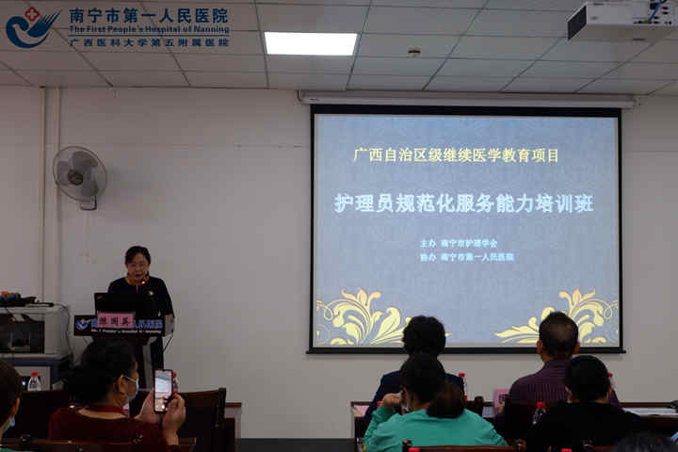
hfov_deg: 41.1
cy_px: 226
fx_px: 904
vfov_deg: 28.1
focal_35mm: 48
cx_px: 339
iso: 1250
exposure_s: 1/60
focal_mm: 32.3
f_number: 4.9
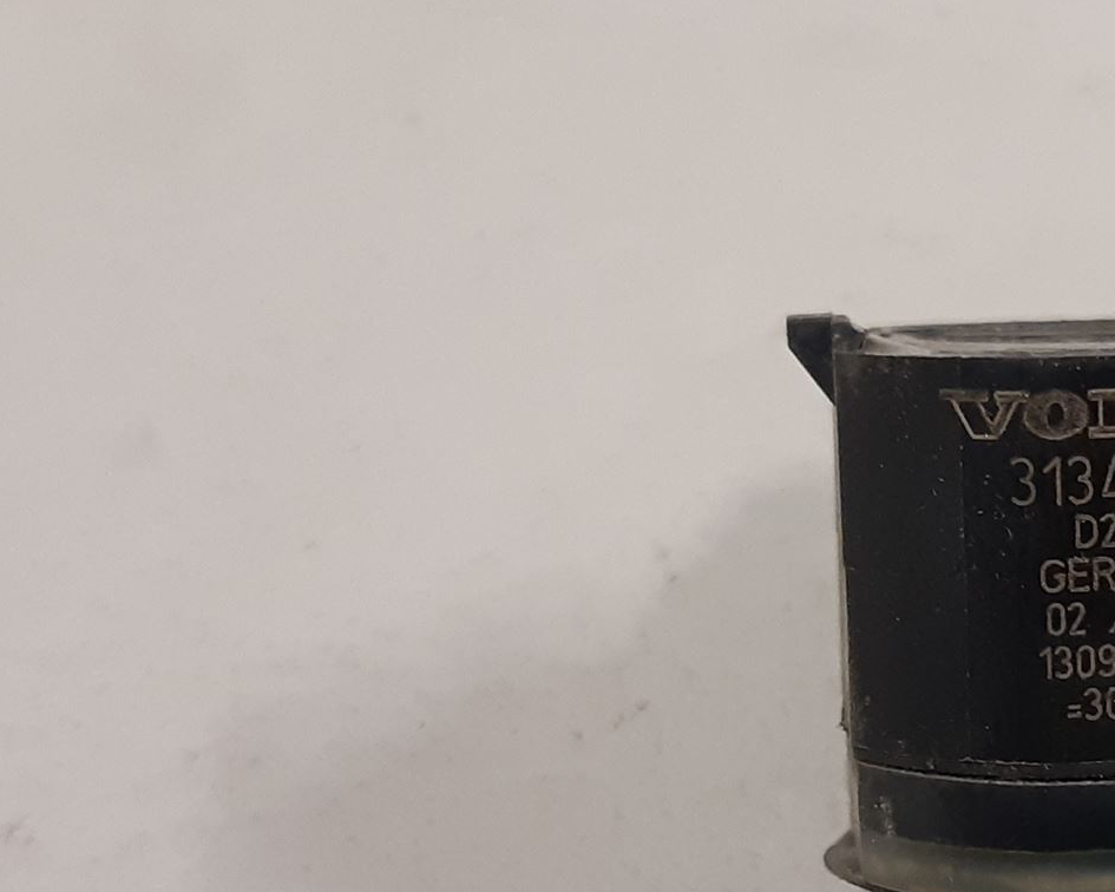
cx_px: 1058
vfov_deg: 27.3
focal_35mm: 55
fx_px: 1815
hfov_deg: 32.0
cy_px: 637
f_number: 1.7
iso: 160
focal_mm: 3.93
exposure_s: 1/50
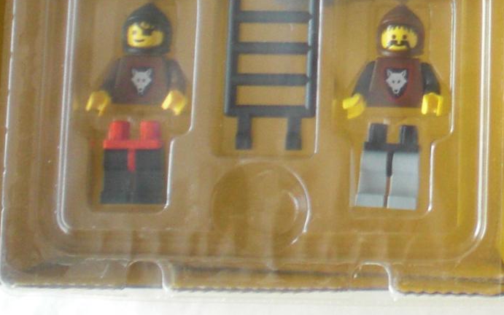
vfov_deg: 11.3
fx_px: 1539
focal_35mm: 112
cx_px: 617
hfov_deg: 17.7
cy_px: -138
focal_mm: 6.3
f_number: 3.1
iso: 200
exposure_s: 1/60
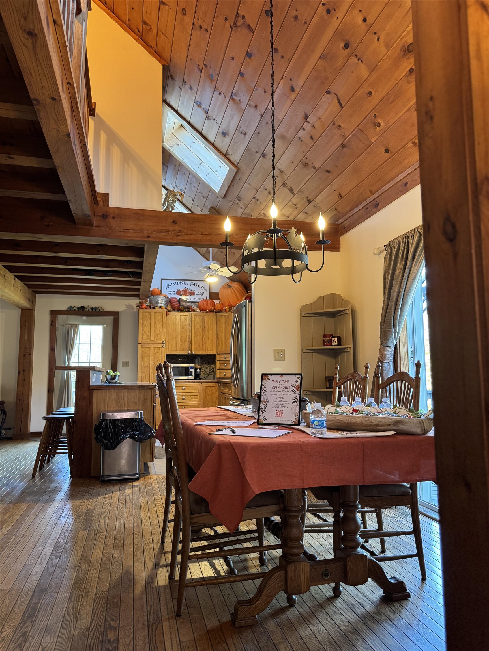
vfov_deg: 71.6
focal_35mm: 24
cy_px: 326
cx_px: 244
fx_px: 452
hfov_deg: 56.8
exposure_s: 1/60
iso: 320
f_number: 1.78
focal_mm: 6.76
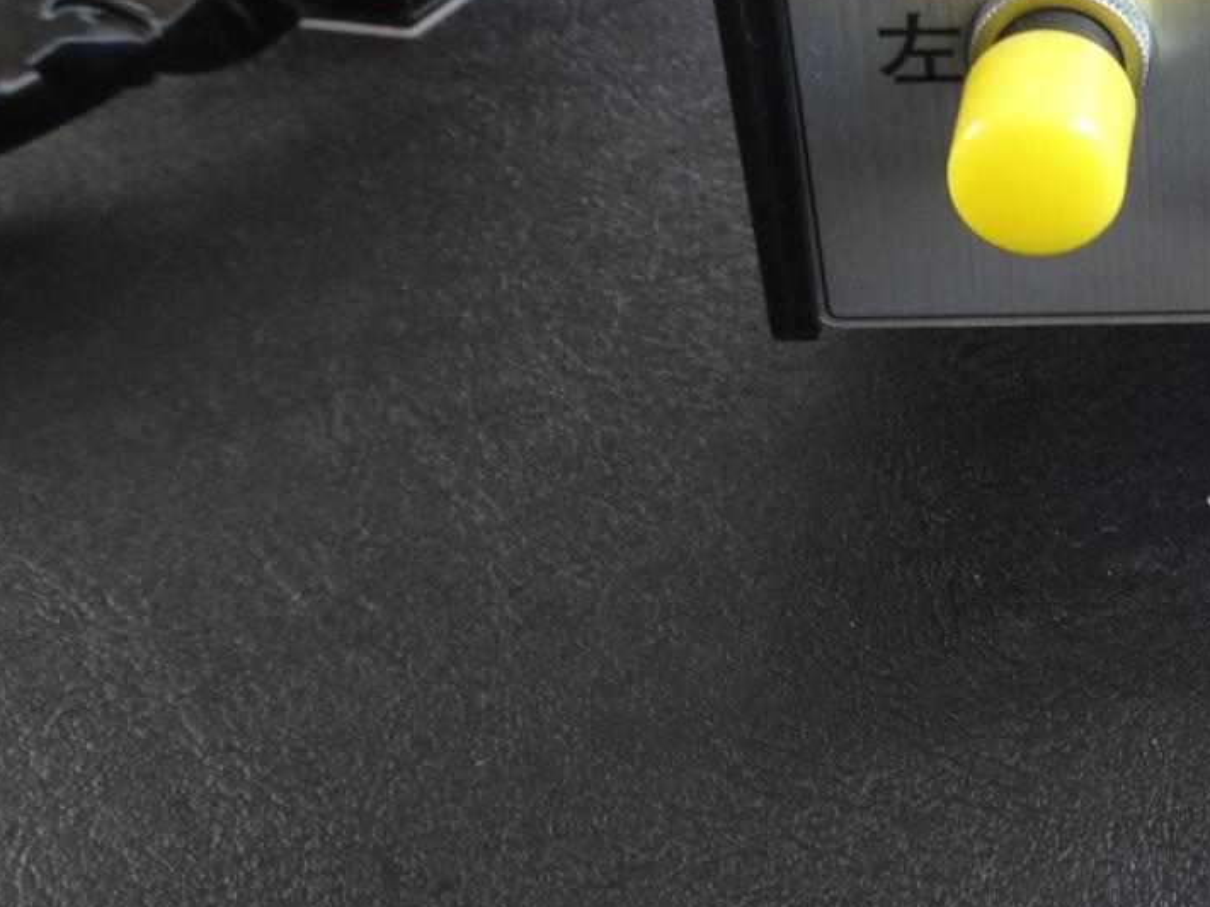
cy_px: -65
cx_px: 1353
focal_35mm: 54
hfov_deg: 31.3
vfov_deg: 25.3
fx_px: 1887
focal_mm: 4.25
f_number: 3.5
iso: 125
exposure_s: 1/30
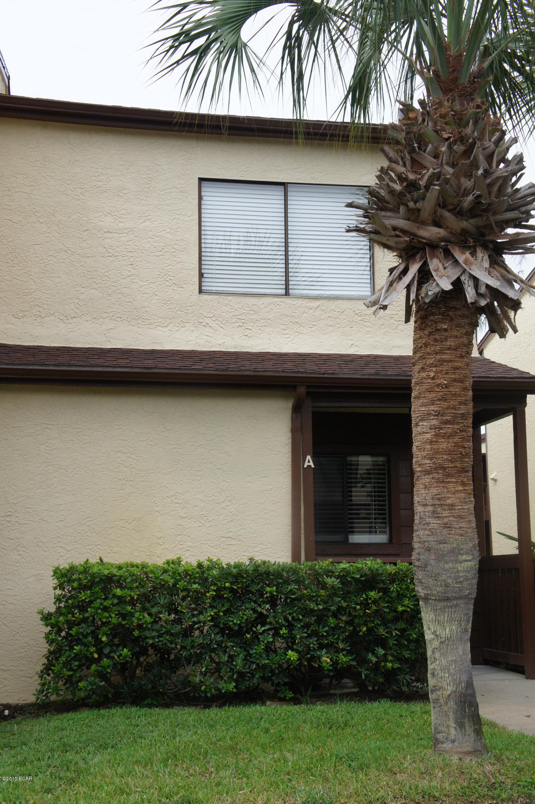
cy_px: 402
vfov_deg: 42.3
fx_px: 1038
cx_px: 268
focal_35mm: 46
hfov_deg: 28.9
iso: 500
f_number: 13
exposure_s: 1/250
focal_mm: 31
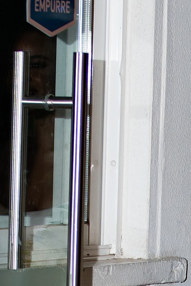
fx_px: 3088
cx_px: 220
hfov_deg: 3.5
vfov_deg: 5.3
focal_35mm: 388
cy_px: 480
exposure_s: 1/160
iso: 500
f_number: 2.8
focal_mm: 70
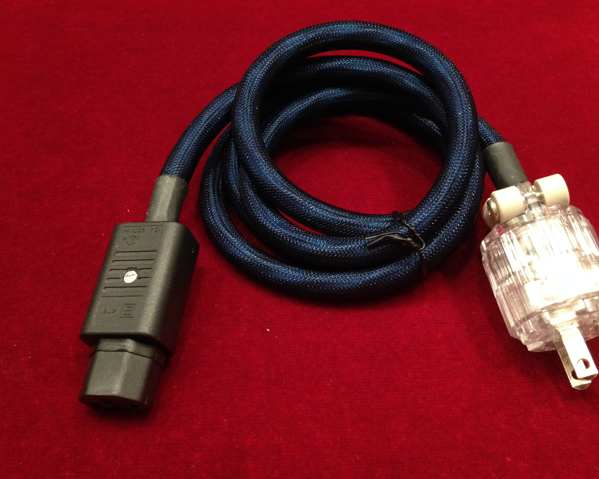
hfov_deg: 49.1
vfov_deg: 40.1
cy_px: 242
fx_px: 656
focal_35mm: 37
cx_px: 317
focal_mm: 4.28
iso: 500
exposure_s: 1/15
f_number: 2.4
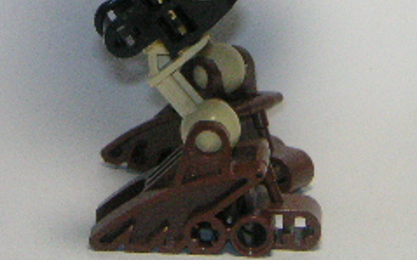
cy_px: -155
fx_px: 2805
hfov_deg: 8.5
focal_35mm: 247
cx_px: 194
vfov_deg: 5.3
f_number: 4.7
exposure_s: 1/180
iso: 160
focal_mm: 14.4
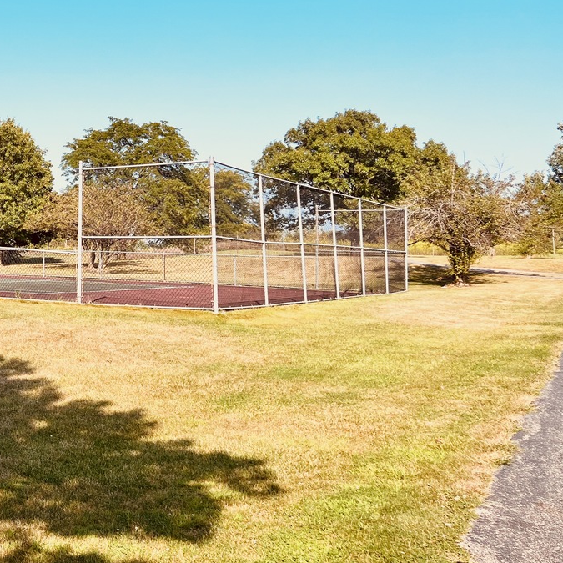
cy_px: 194
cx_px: -9
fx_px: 902
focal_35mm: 49
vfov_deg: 34.4
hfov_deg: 31.8
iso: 50
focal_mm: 5.7
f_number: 1.5
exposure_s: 1/3571
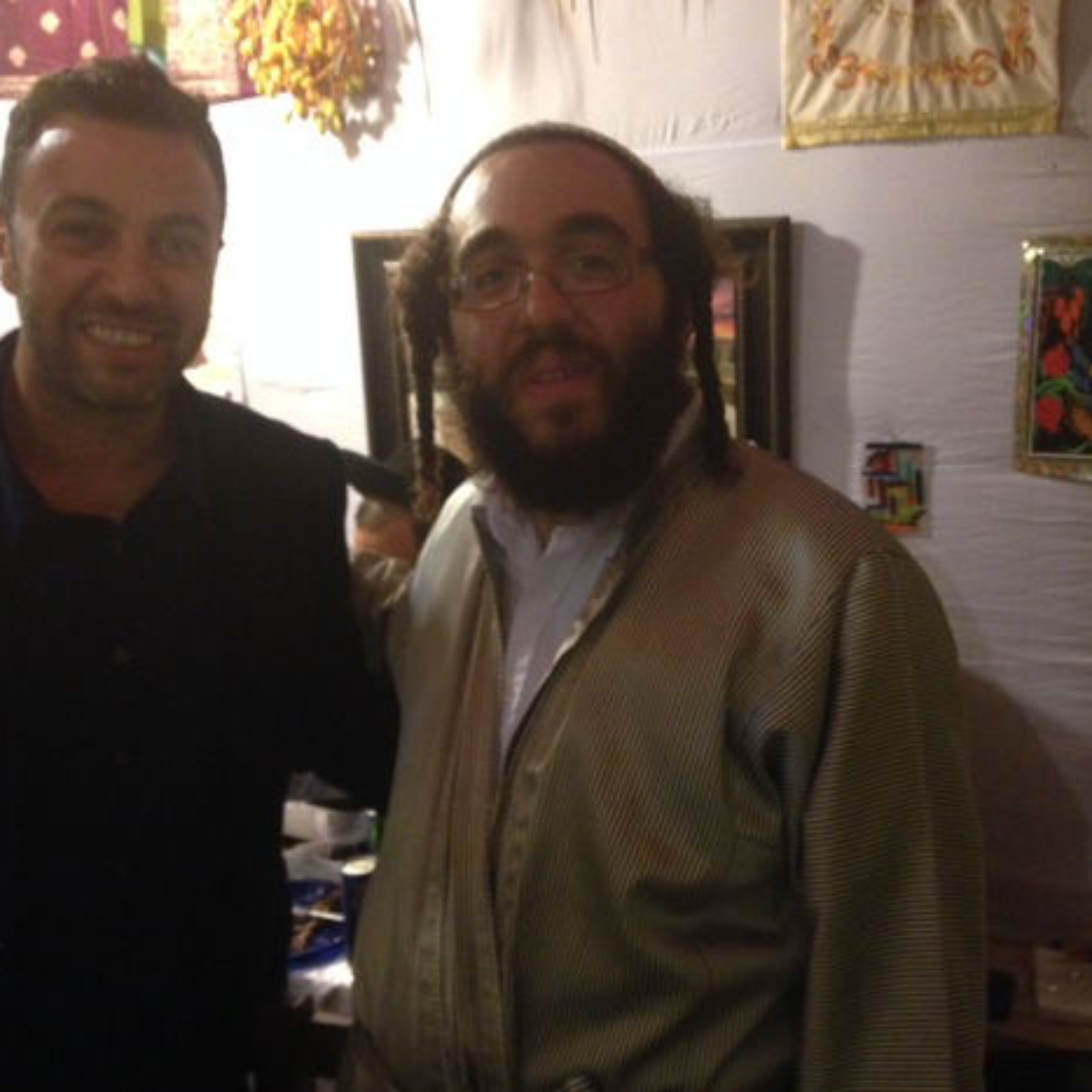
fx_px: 1428
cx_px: 589
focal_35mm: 40
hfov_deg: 41.8
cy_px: 542
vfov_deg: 41.9
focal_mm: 4.12
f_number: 2.4
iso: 400
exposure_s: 1/15
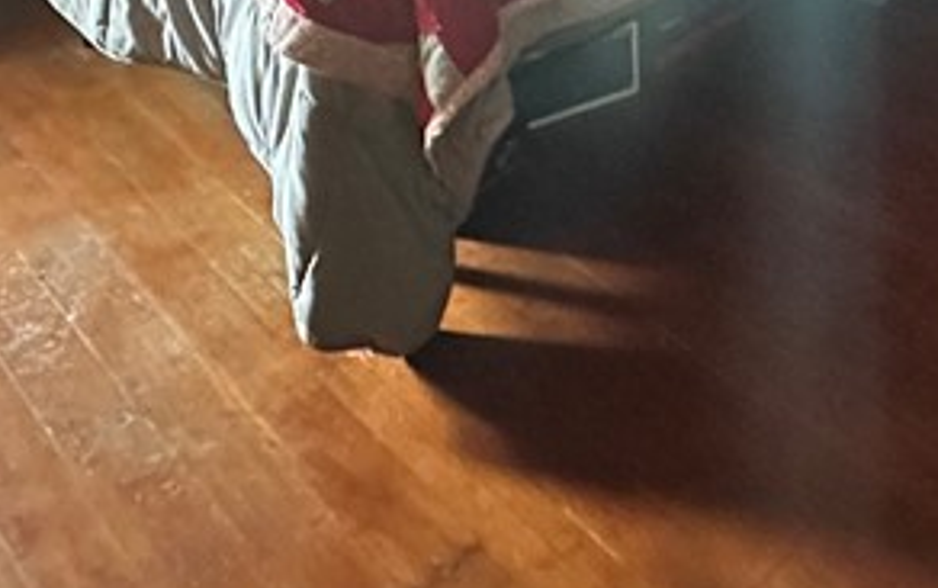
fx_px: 1330
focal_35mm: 52
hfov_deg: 36.1
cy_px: -498
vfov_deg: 18.7
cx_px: 871
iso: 1250
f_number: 2.2
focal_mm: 2.22
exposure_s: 1/42
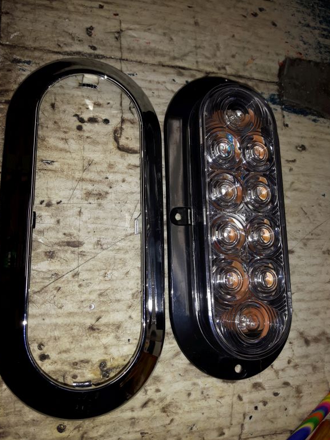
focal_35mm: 32
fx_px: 407
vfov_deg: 56.8
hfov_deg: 44.1
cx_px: 162
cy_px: 217
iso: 40
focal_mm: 3.7
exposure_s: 1/187
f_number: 1.9
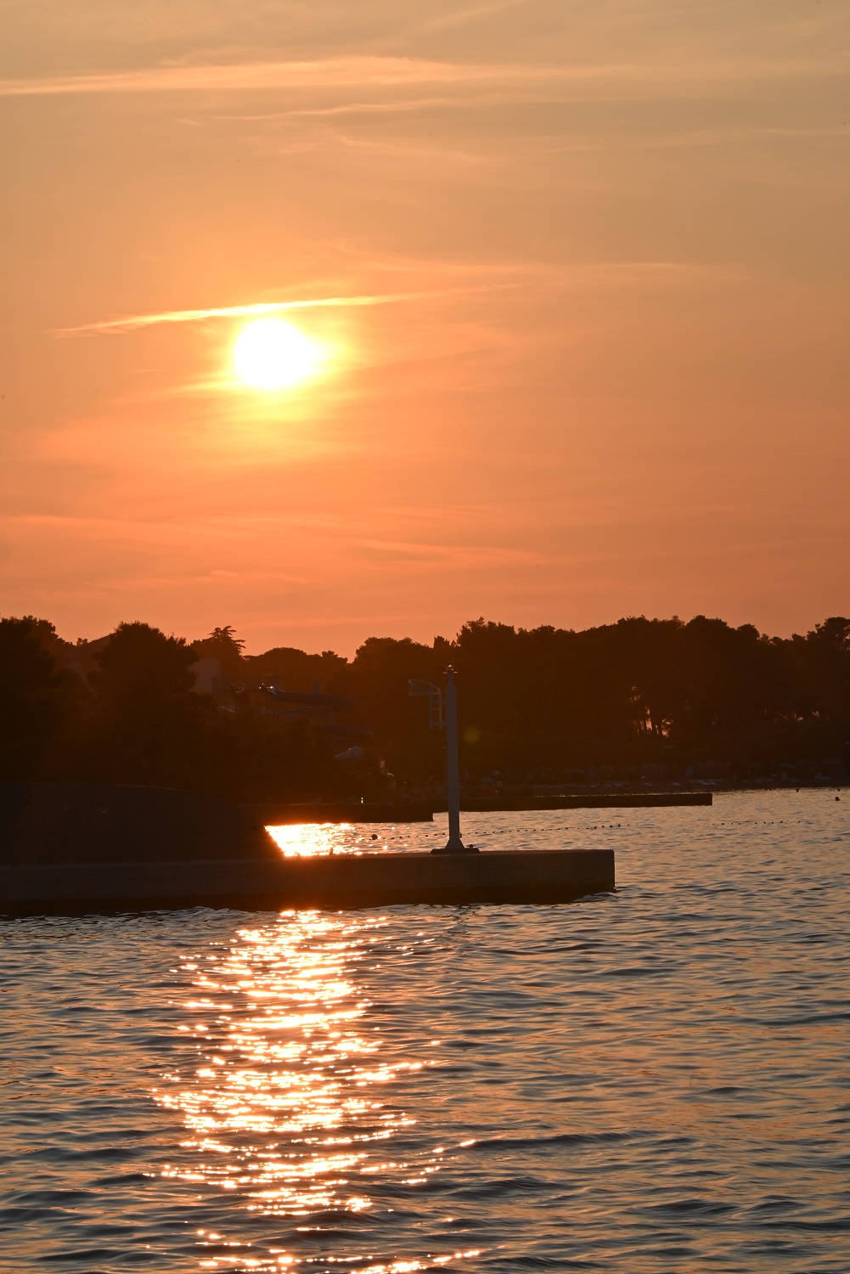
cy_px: 637
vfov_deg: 11.4
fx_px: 6370
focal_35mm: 180
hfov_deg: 7.6
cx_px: 425
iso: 280
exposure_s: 1/200
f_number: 29
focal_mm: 180
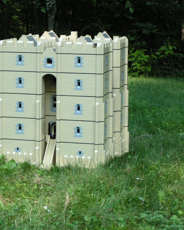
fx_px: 892
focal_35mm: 131
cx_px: 45
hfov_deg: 11.8
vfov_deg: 14.7
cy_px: 115
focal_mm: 16.6
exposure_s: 1/100
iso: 80
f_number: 3.2
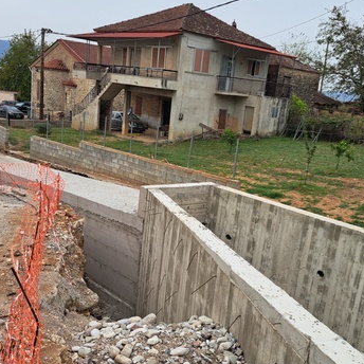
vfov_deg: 44.9
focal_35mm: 37
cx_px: 195
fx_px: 440
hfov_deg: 44.9
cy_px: 181
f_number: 1.8
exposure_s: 1/673
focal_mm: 5.23
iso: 50
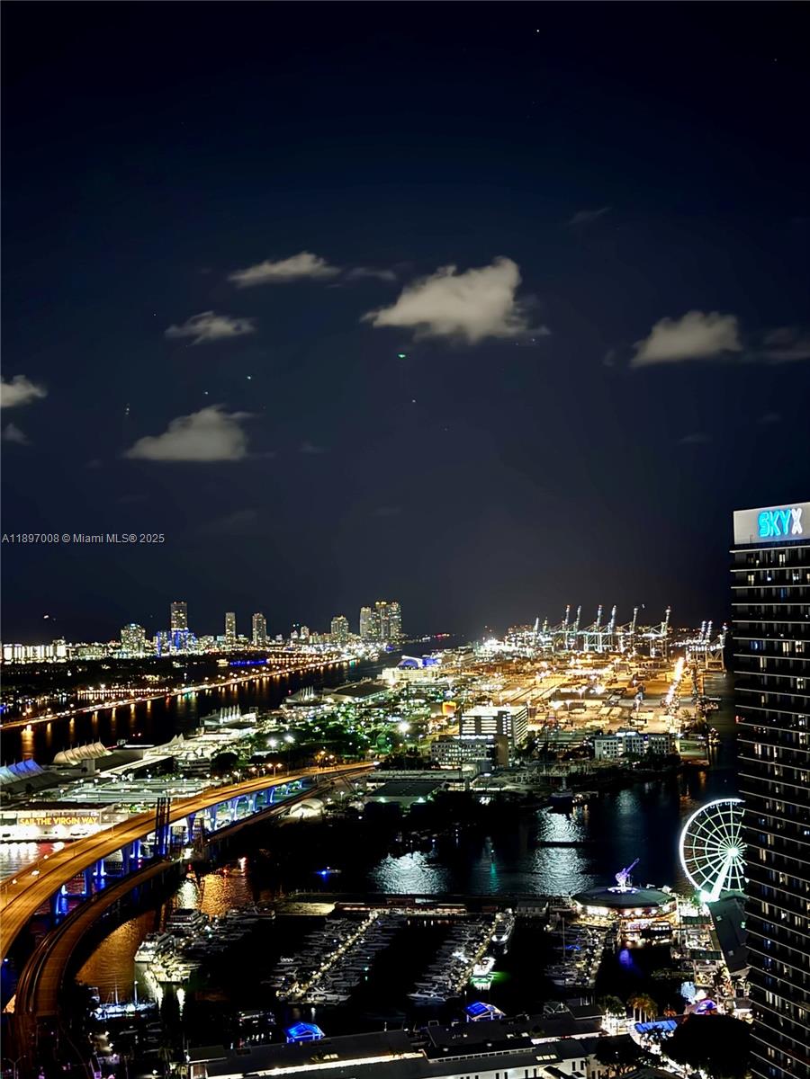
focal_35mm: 48
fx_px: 1498
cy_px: 540
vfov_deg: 39.7
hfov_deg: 30.3
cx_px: 405
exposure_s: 1/5
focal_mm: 6.76
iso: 400
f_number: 1.78
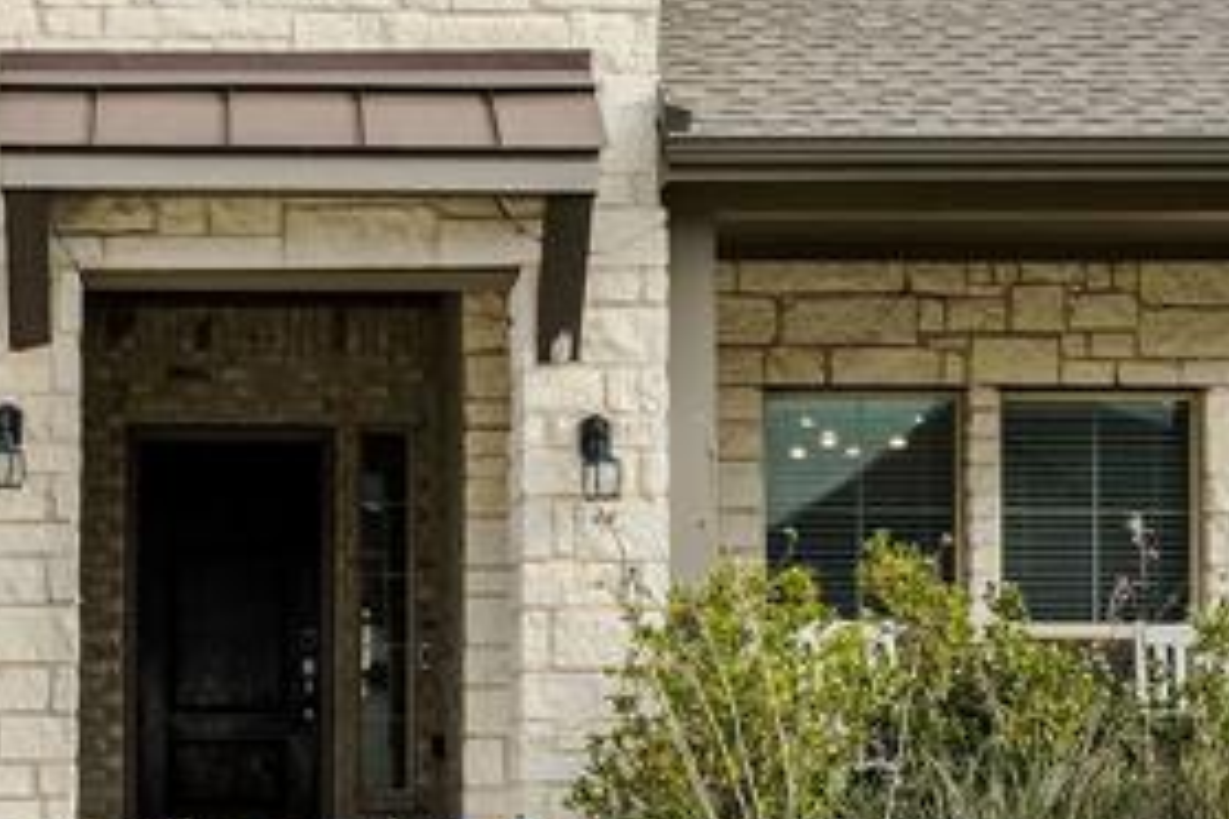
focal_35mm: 88
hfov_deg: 22.8
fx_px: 3004
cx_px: 247
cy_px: 343
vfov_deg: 15.5
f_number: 11
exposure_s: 1/320
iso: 640
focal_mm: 24
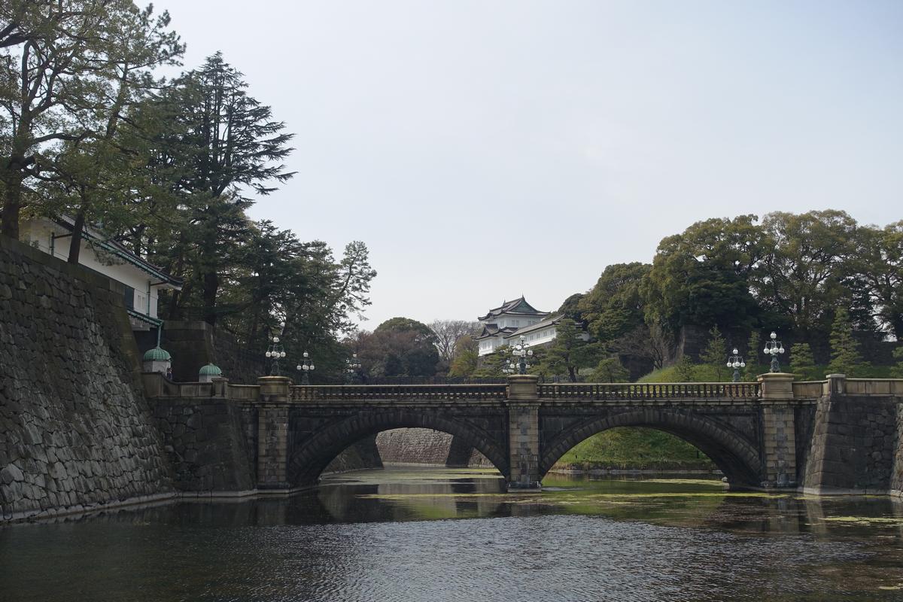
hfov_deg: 45.4
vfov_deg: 31.2
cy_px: 301
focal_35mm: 43
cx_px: 452
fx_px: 1078
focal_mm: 15.74
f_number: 4
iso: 125
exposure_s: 1/160
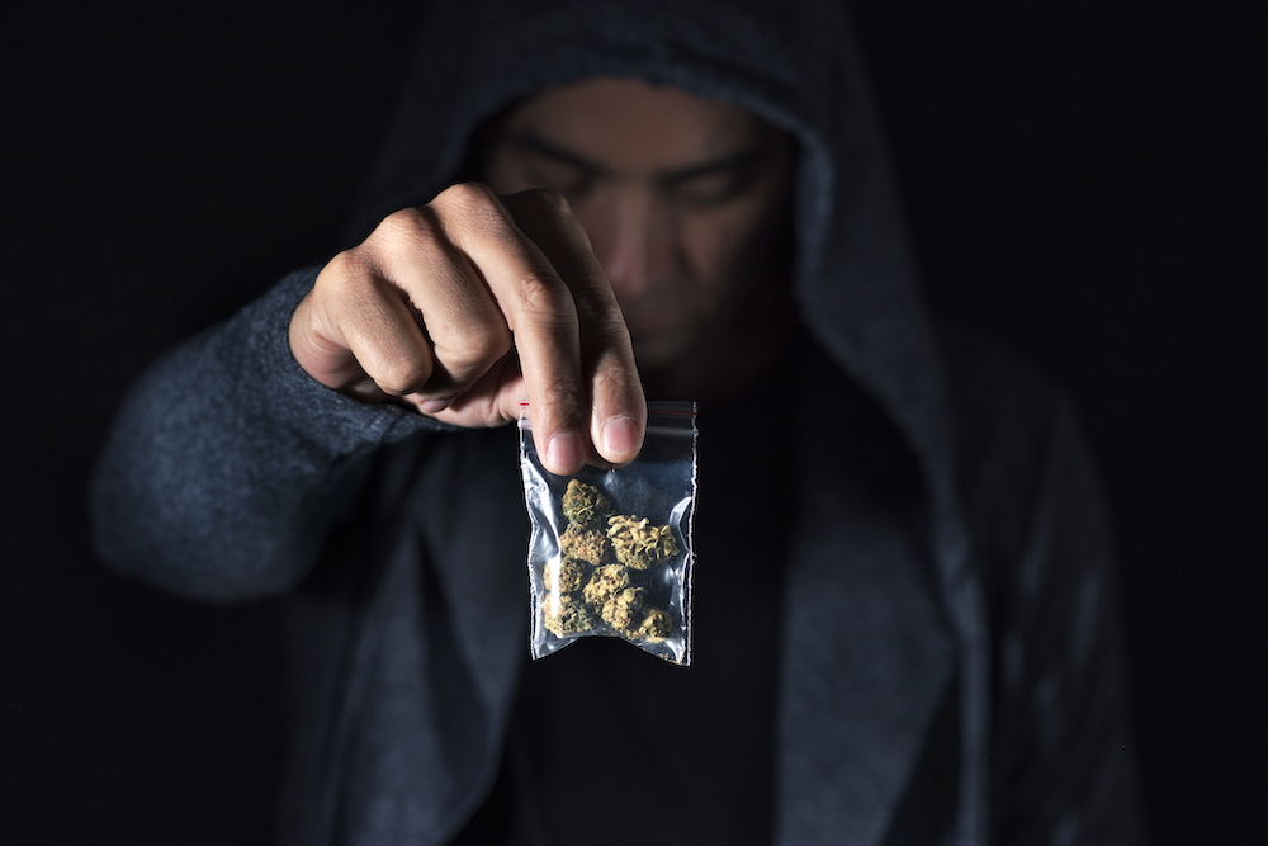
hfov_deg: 23.9
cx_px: 634
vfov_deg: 16.1
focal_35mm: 85
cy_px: 423
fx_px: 2994
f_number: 4.5
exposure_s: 1/125
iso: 64
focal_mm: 85
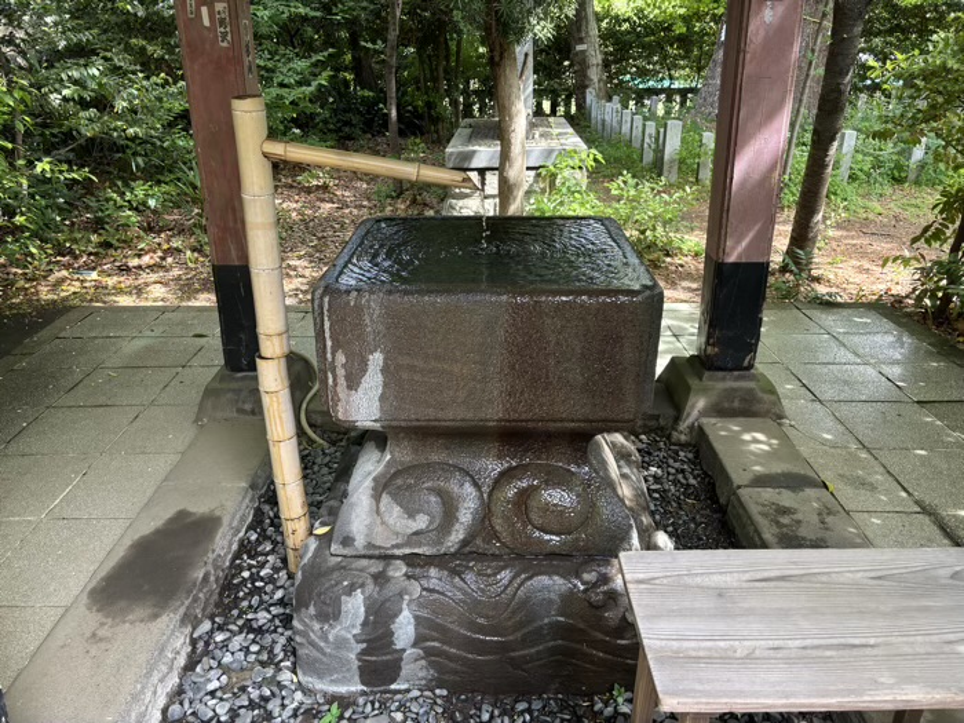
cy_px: 362
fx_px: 724
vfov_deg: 53.1
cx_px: 482
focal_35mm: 26
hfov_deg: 67.3
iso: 80
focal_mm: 5.96
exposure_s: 1/121
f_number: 1.6
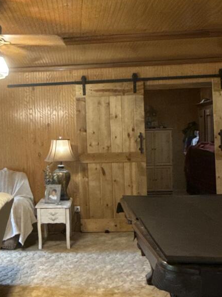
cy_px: 145
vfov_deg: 39.7
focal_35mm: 48
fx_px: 411
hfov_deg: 29.2
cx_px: 29
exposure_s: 1/60
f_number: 2.2
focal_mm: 2.22
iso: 640
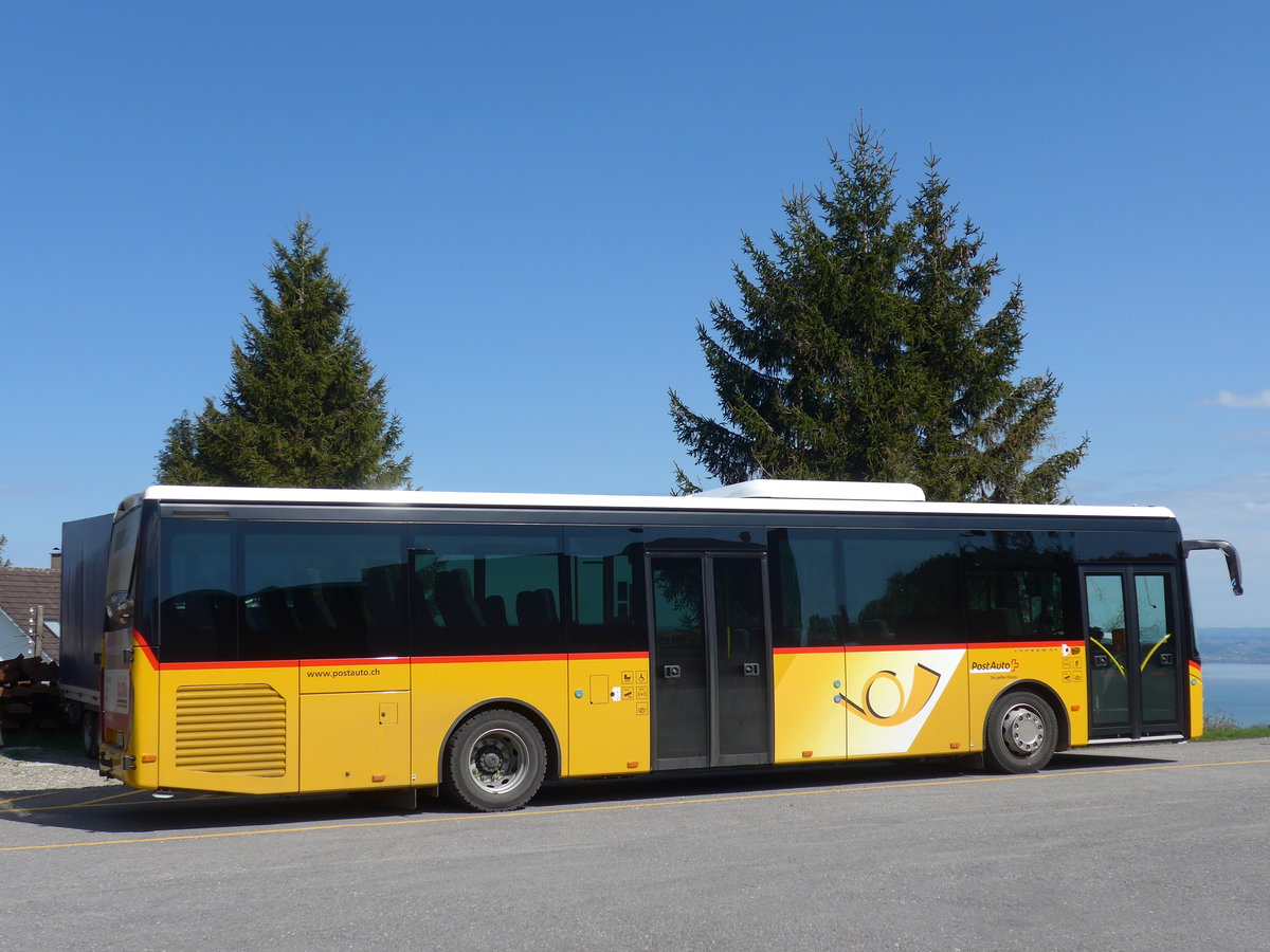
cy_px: 476
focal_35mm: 44
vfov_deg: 32.9
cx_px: 635
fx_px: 1614
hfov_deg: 42.9
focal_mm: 9
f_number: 3.2
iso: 80
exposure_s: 1/1600
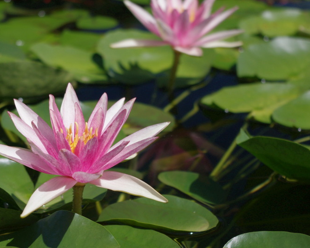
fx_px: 1083
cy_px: 130
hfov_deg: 16.3
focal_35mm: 118
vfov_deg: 13.1
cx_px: 101
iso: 400
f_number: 7.1
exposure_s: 1/400
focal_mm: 55
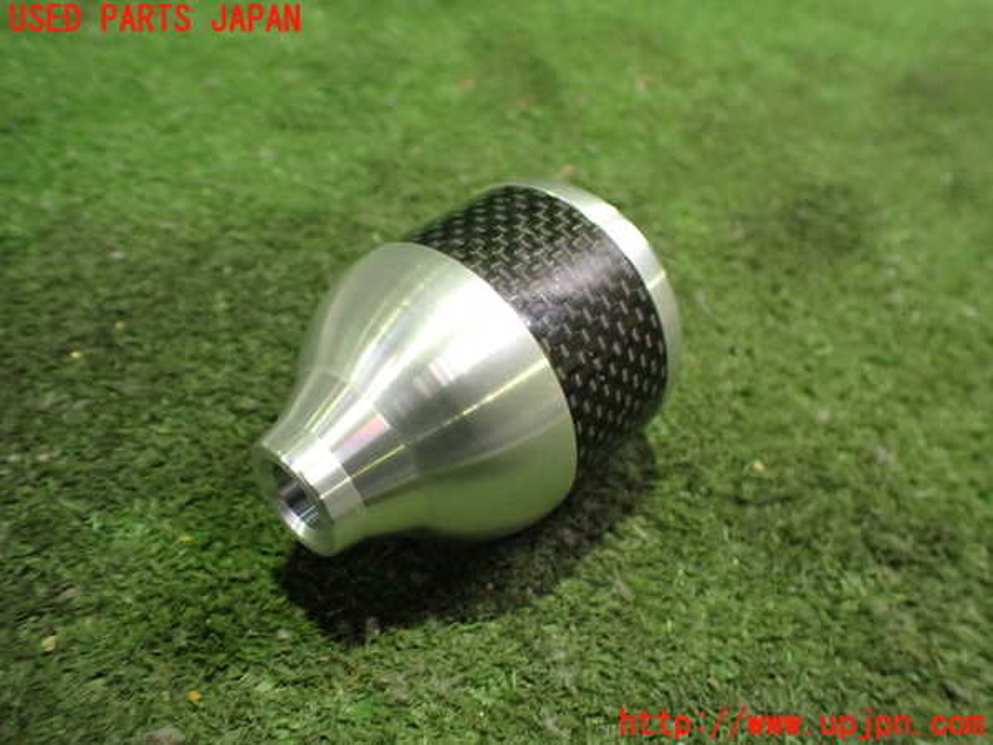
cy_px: 372
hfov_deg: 60.0
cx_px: 496
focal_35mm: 30
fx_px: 861
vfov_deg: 46.8
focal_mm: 5.4
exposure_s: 1/30
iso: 1000
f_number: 2.3
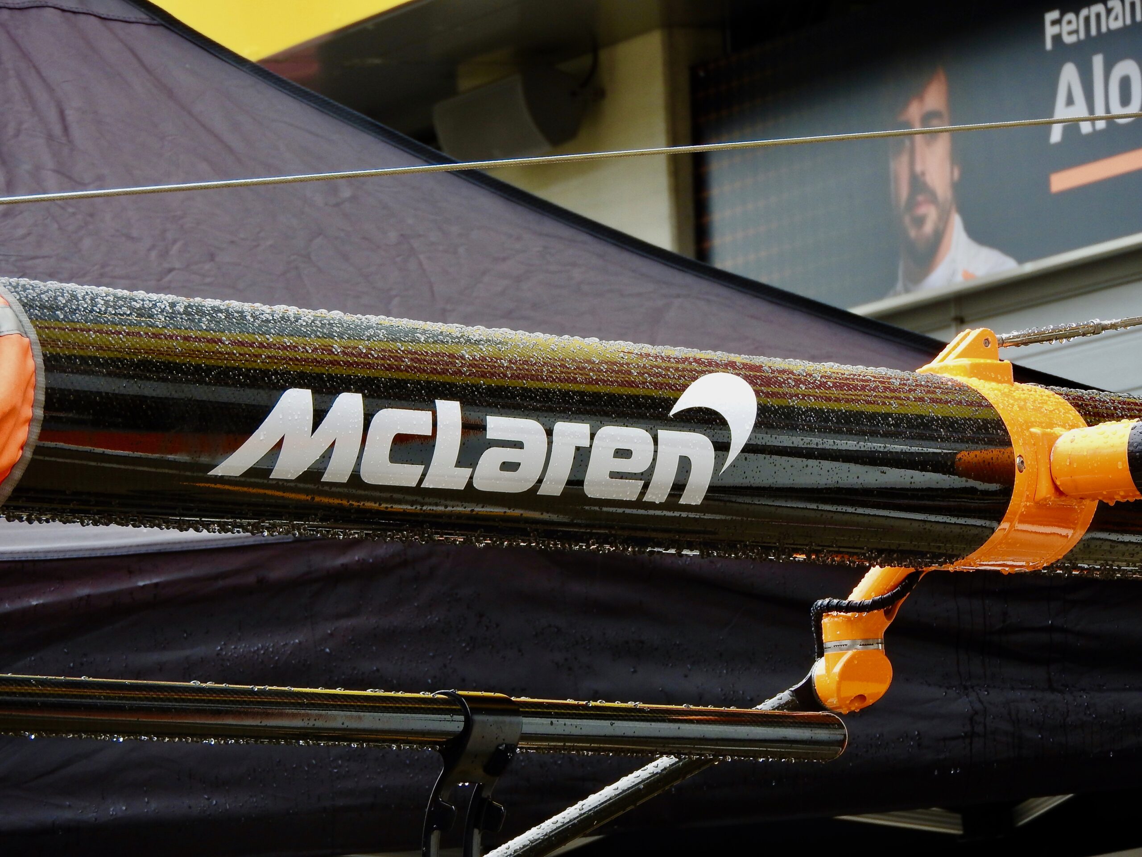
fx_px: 7258
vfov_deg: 6.8
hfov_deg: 9.0
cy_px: 428
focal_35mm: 220
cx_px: 571
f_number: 5.3
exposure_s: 1/60
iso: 125
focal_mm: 39.4
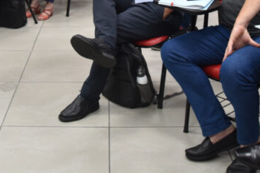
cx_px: 89
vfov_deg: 18.8
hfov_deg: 29.5
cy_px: -43
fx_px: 491
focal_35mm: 68
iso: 1250
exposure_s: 1/80
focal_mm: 24
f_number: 5.6
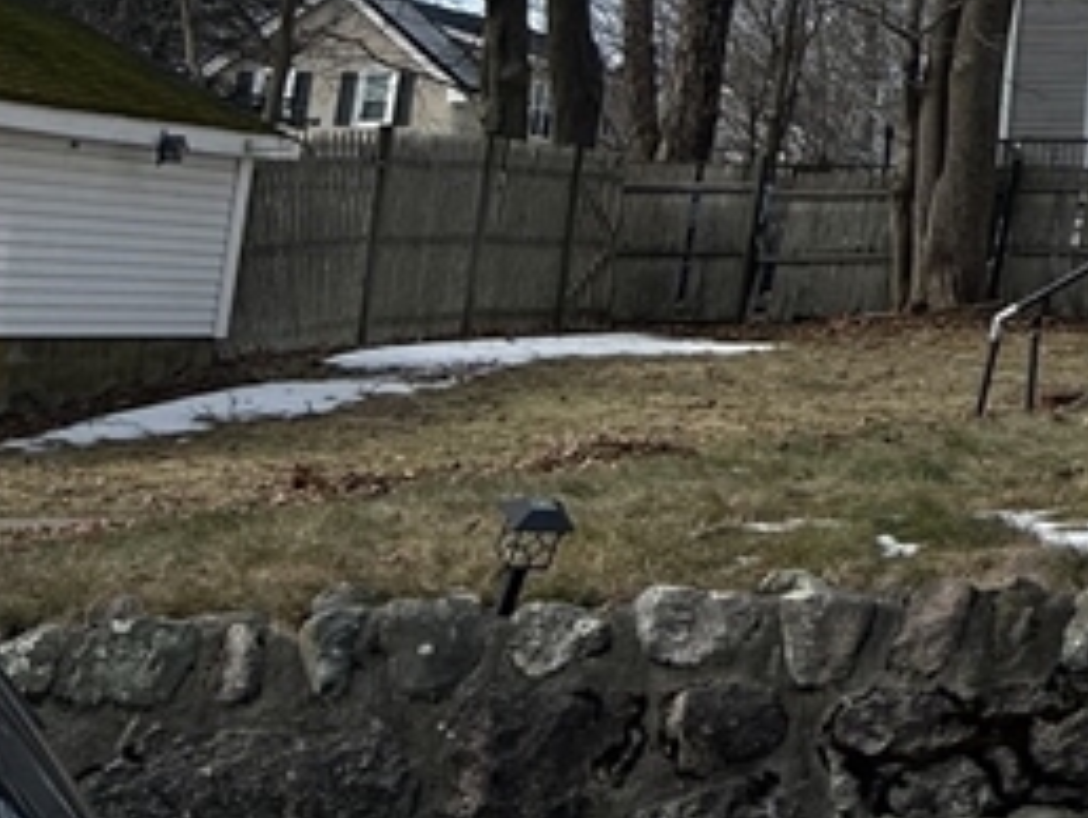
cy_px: -523
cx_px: 2130
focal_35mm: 103
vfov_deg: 13.3
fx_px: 3240
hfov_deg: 15.5
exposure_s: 1/3571
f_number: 1.5
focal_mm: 5.7
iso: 50
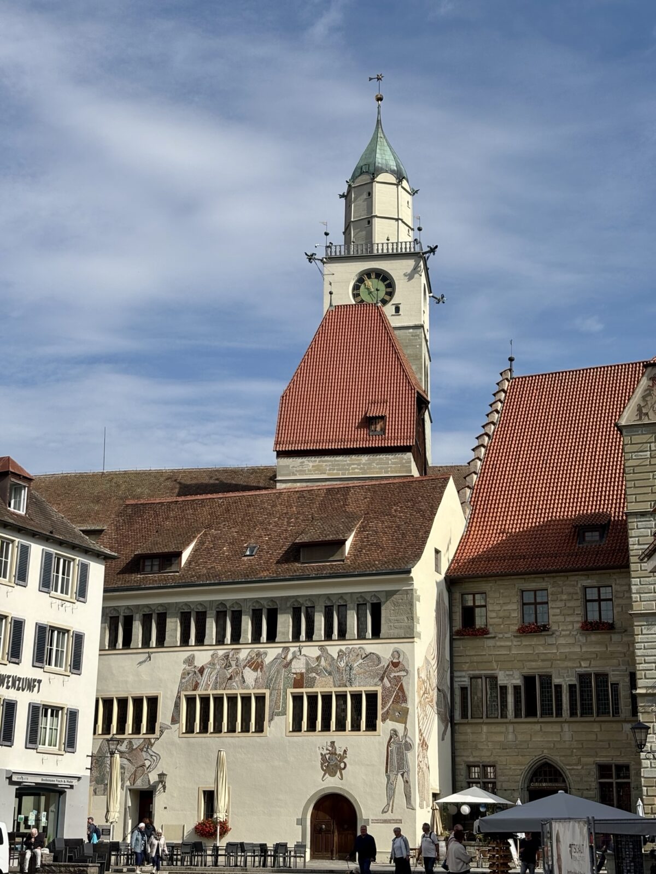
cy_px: 437
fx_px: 1314
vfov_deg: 36.8
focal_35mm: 52
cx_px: 328
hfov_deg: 28.0
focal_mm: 5.96
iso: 32
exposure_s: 1/3663
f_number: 1.6
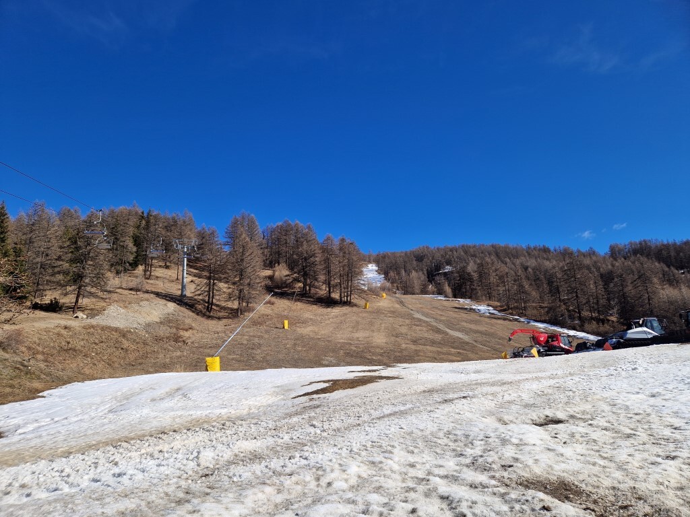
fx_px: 458
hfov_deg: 73.9
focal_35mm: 23
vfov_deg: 58.9
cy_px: 258
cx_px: 345
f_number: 1.8
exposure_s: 1/2020
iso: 50
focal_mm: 5.4
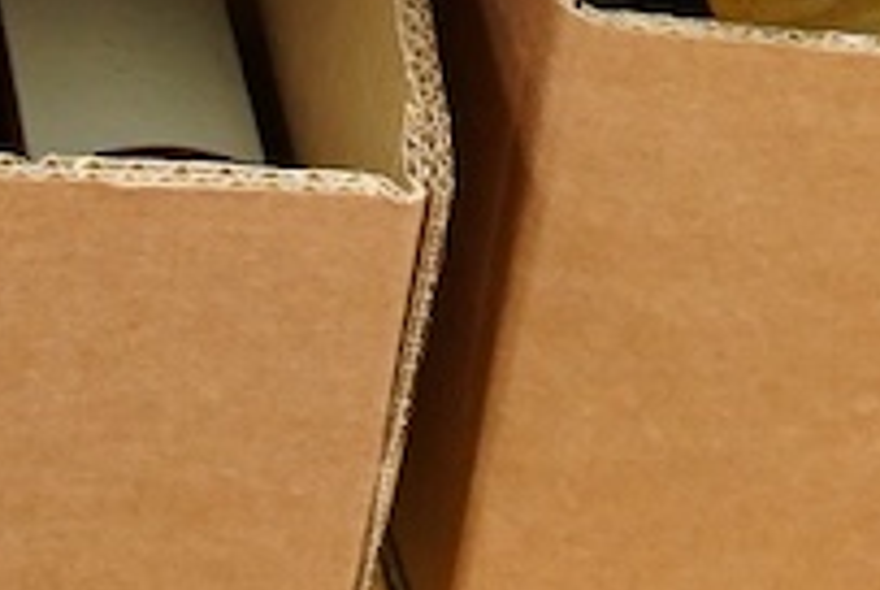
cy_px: 1184
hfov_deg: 7.8
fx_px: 6095
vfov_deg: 5.4
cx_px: -960
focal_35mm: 249
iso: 2500
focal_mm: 30
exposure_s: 1/80
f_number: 10
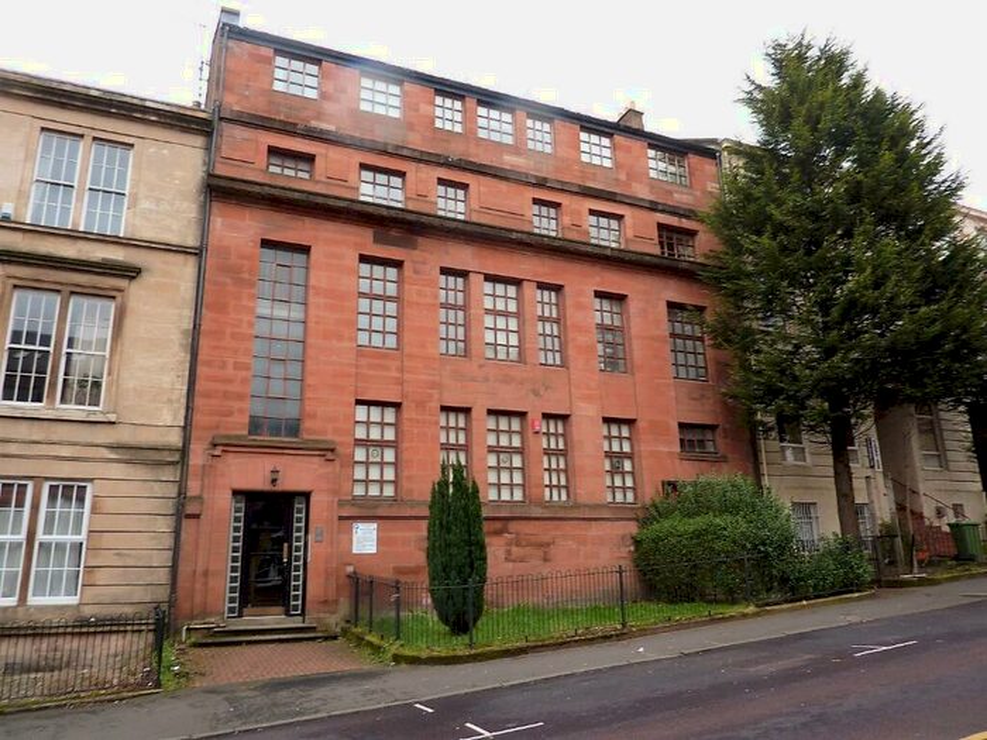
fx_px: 713
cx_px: 494
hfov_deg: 69.4
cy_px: 370
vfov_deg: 54.9
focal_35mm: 25
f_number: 3.3
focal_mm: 4.1
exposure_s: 1/80
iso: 100
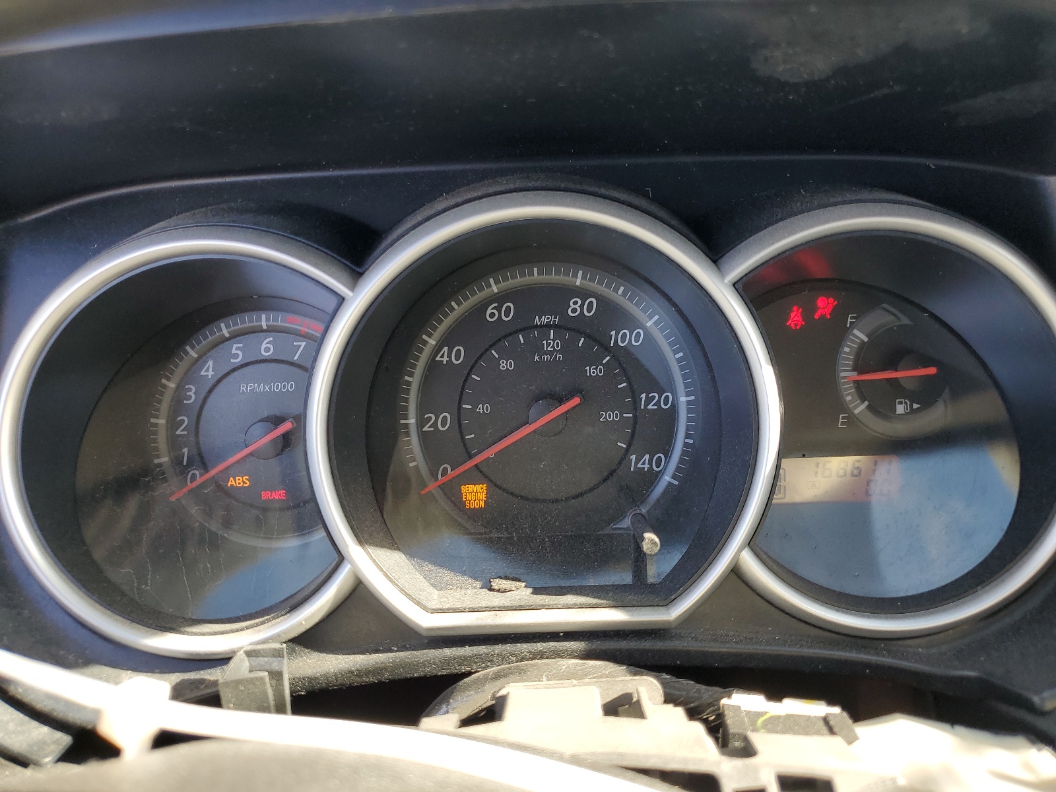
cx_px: 528
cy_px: 396
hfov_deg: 67.3
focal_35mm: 26
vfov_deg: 53.1
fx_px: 793
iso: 50
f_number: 1.5
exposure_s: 1/159
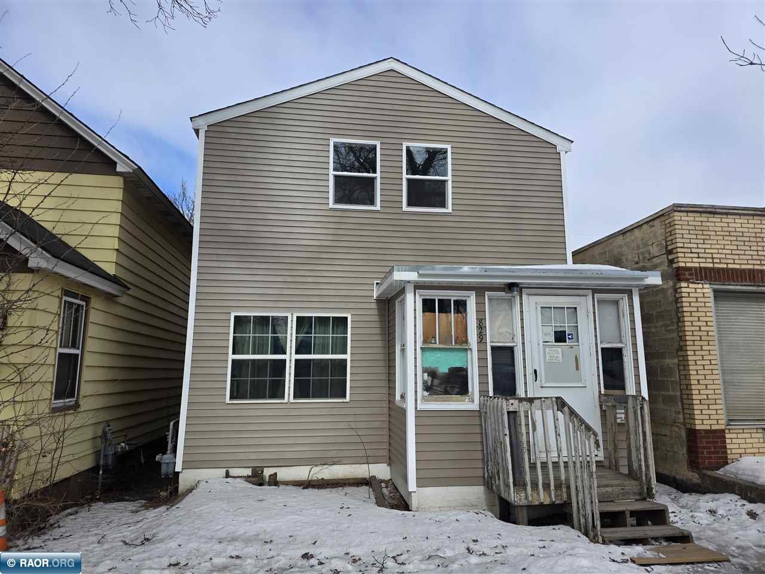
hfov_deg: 73.9
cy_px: 287
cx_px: 382
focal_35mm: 23
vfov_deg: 58.9
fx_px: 508
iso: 80
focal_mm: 6.3
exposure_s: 1/5958
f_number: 1.7
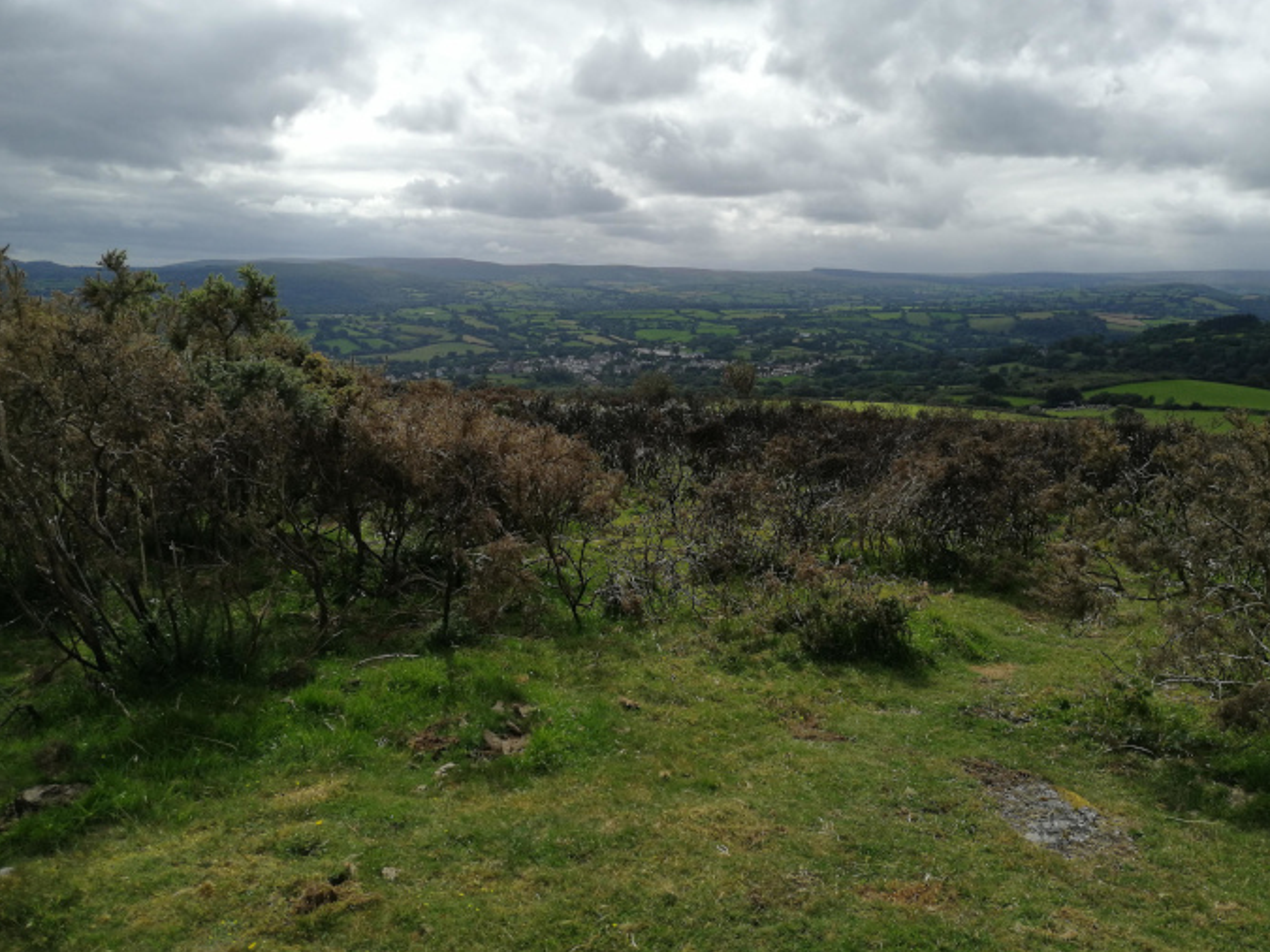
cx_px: 653
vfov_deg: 49.7
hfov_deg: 63.4
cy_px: 481
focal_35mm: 28
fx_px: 1027
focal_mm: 3.95
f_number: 1.8
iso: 50
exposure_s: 1/2604
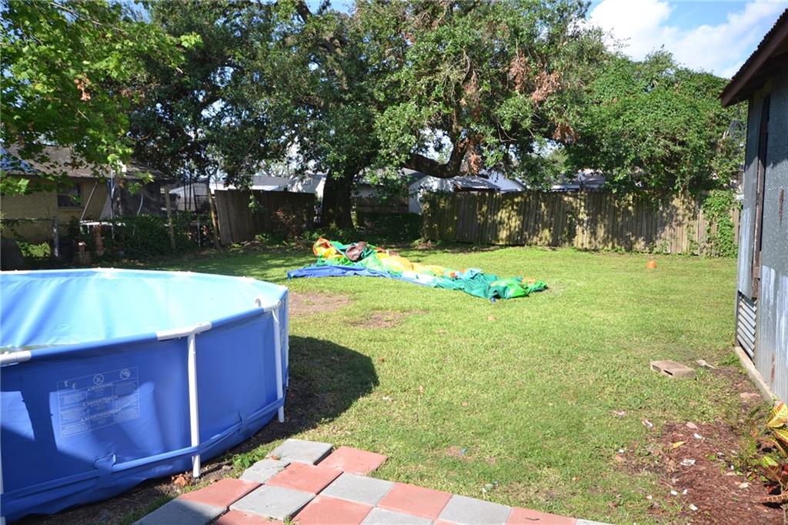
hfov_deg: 61.9
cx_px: 394
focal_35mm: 30
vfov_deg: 43.6
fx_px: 656
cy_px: 262
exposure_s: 1/160
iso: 100
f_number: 6.3
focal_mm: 20
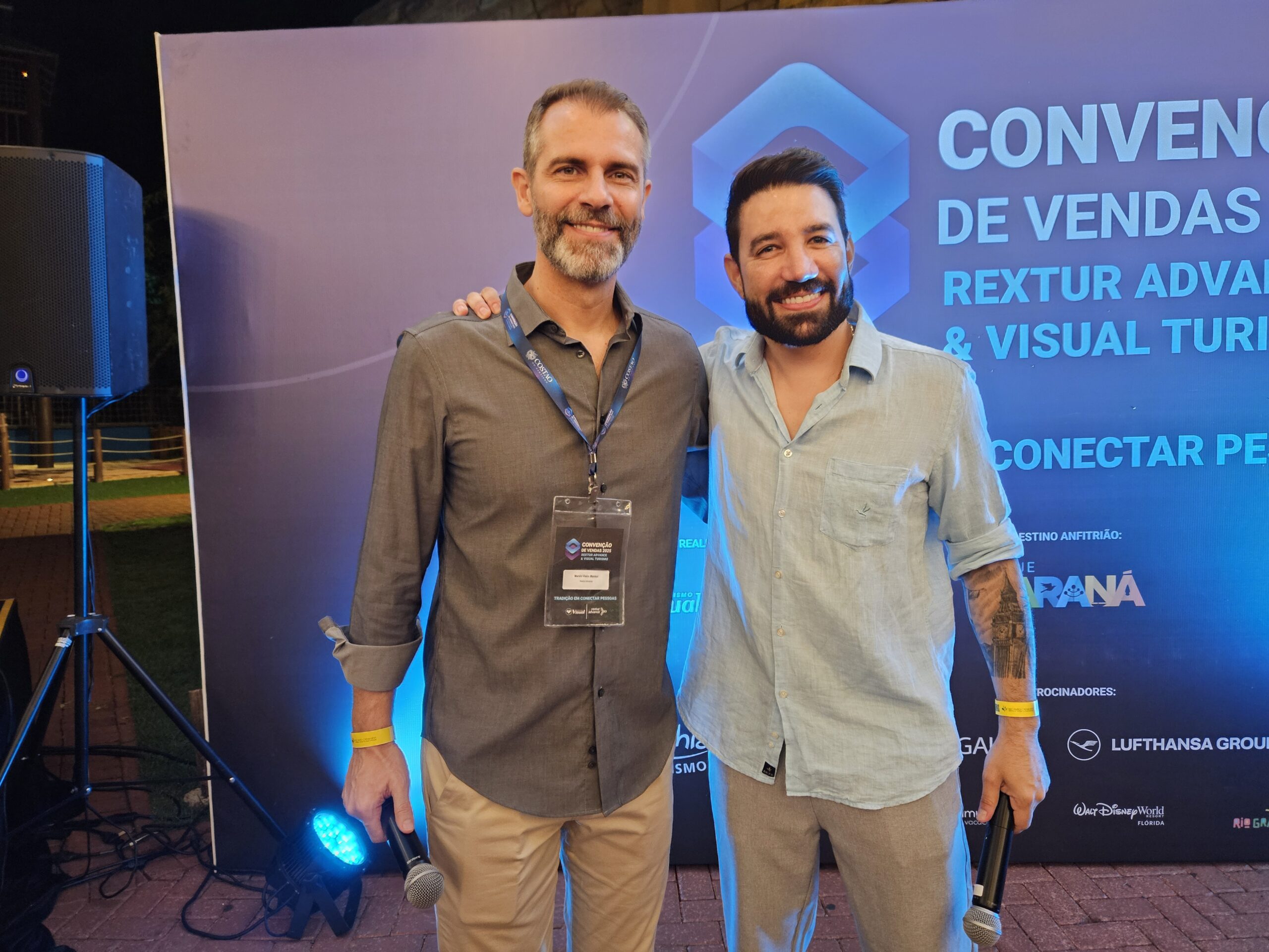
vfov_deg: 58.9
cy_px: 476
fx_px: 843
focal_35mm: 23
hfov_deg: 73.9
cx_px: 634
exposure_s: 1/40
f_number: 1.8
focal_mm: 5.4
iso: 640
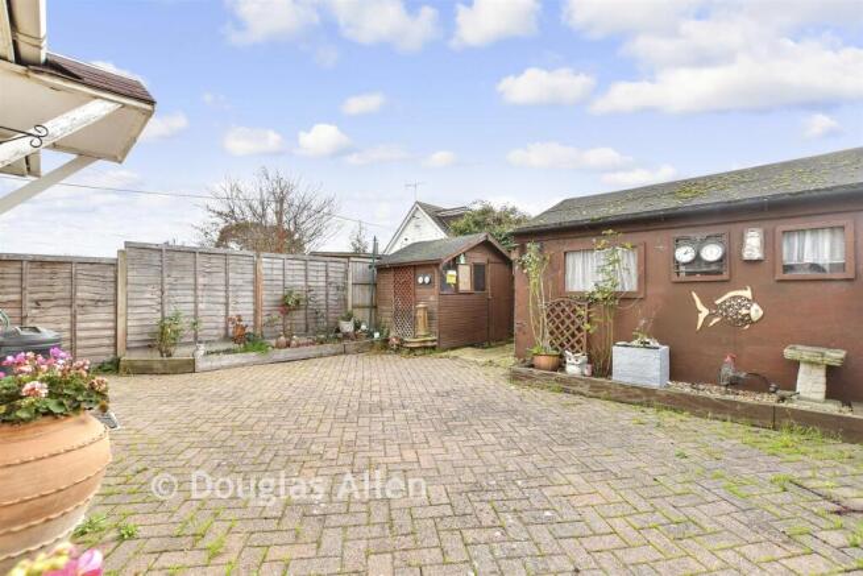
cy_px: 288
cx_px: 432
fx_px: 360
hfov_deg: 100.4
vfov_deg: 77.4
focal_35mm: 15
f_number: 8
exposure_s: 1/50
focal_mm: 10
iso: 160
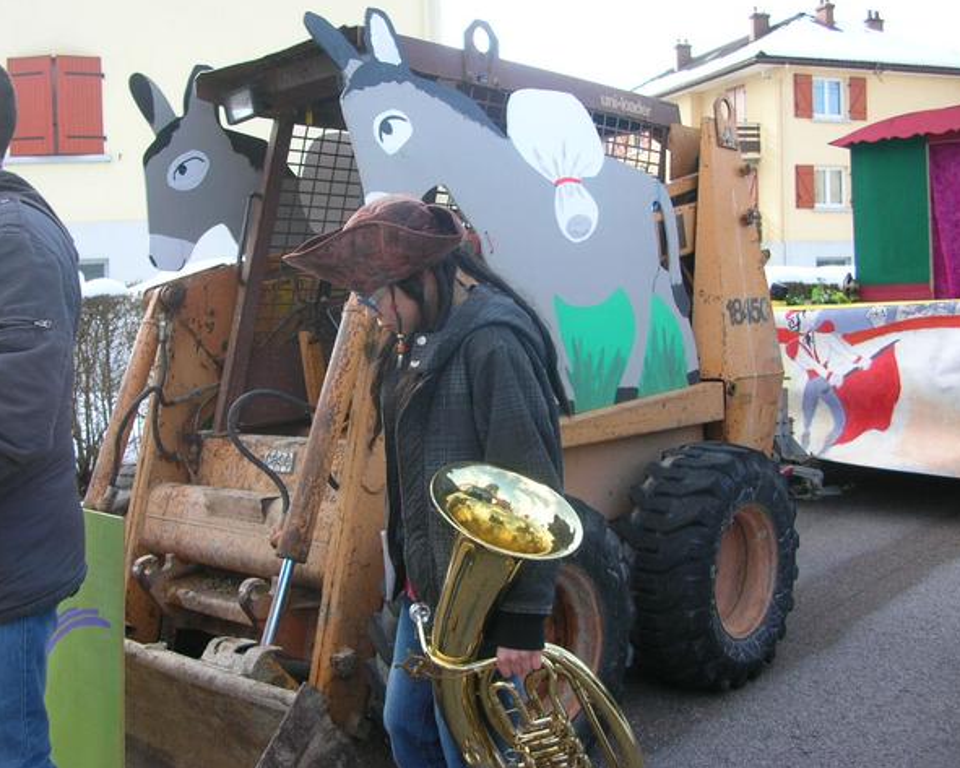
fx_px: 1051
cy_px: 383
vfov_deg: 40.1
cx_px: 461
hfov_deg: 49.1
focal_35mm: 37
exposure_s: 1/195
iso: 50
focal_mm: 5.8
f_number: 2.8
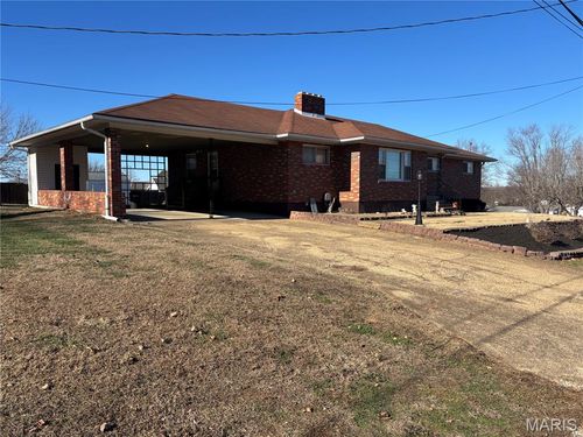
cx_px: 292
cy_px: 218
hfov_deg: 67.3
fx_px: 438
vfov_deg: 53.1
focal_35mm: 26
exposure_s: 1/2933
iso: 50
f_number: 1.6
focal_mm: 5.96
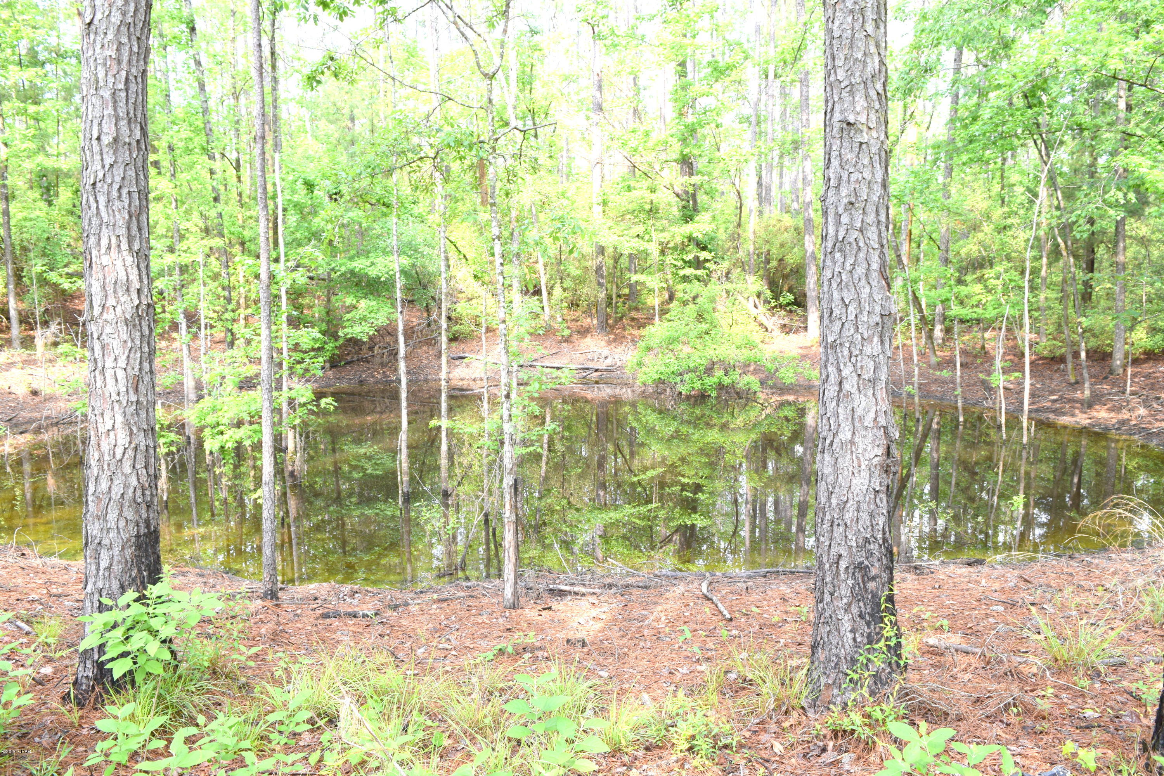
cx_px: 582
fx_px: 873
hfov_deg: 67.4
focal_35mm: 27
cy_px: 388
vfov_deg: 47.9
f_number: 7.1
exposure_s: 1/200
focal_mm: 18
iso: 400
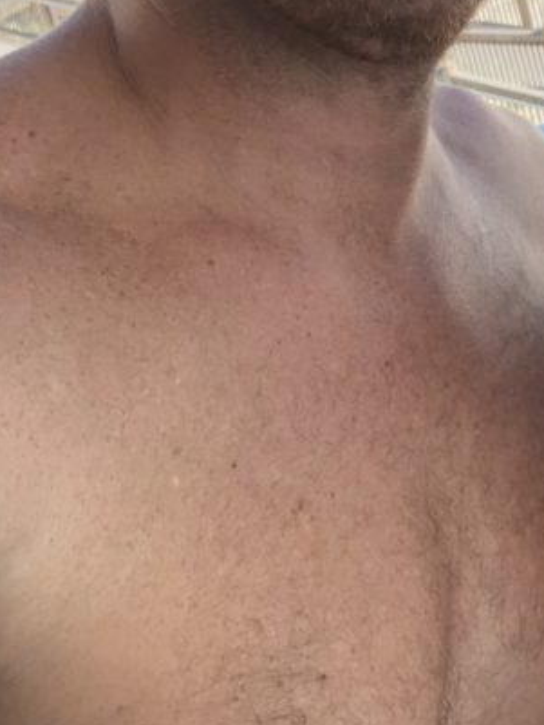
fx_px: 1780
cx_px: 716
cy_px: 133
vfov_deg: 22.7
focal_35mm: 85
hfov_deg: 16.4
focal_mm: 2.87
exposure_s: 1/199
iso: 20
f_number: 2.2
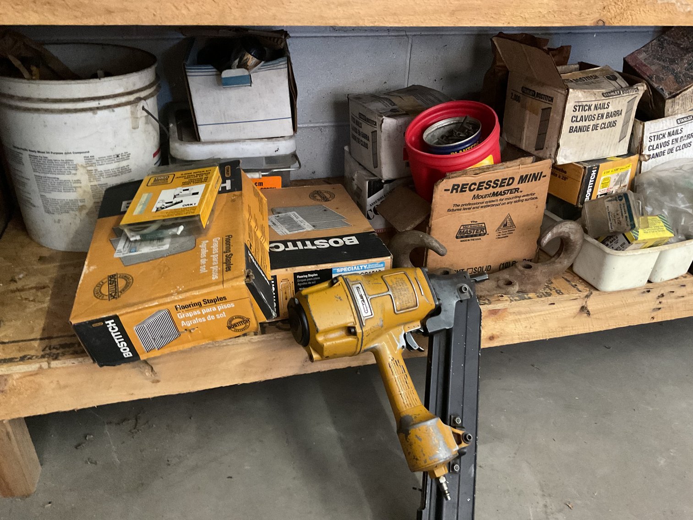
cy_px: 260
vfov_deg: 48.2
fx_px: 581
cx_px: 346
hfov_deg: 61.7
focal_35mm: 29
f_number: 1.8
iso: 500
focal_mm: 3
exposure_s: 1/30
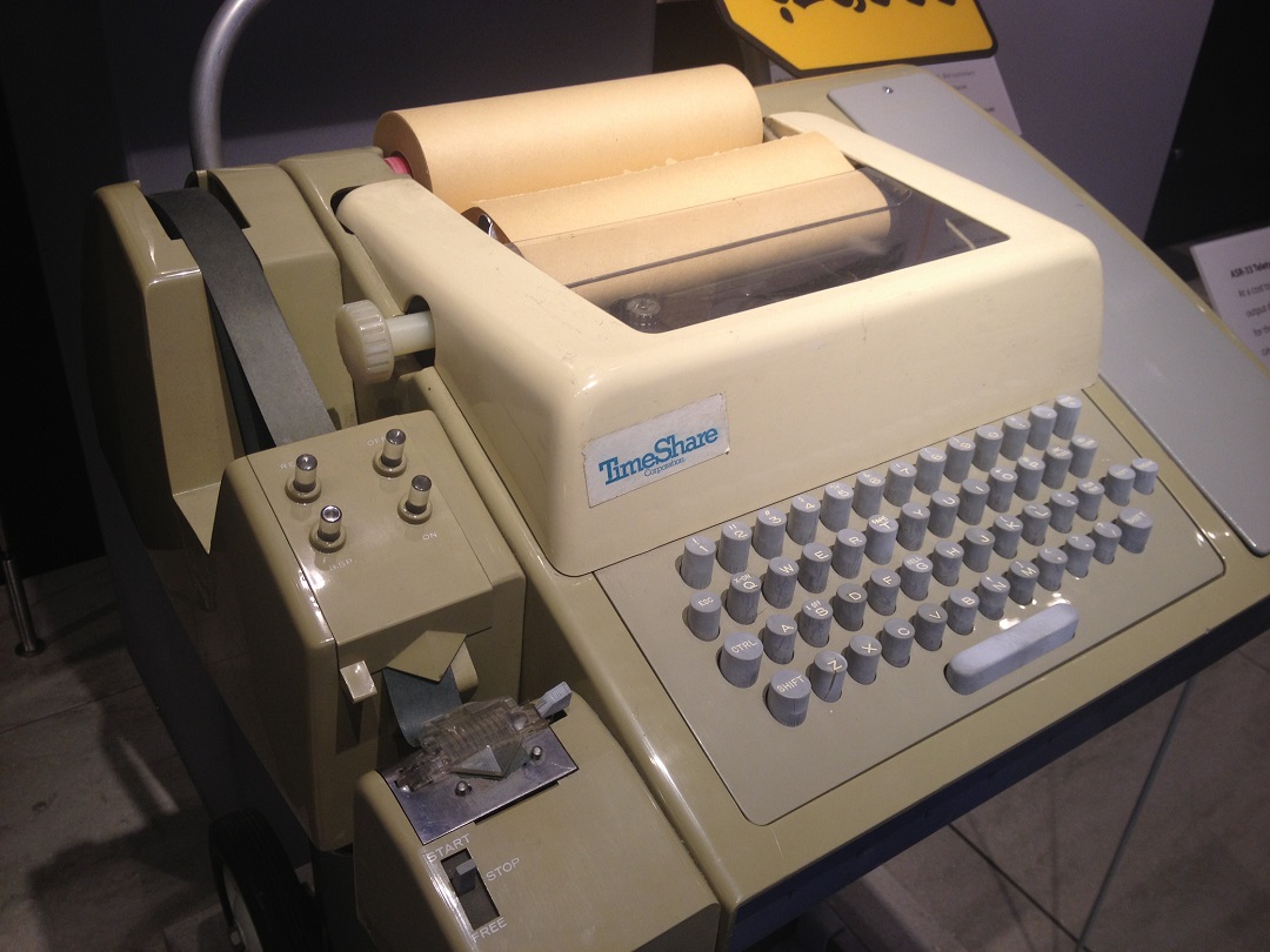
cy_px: 476
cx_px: 635
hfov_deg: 52.6
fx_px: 1284
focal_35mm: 35
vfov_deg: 40.7
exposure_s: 1/24
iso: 50
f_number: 2.4
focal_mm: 4.28
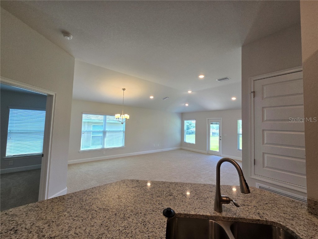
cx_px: 159
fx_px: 119
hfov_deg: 106.2
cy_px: 120
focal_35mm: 13
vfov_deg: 89.9
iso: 80
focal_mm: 2.2
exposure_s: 1/120
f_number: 2.2
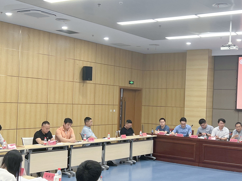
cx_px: 134
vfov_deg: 25.6
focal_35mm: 57
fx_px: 398
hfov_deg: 33.8
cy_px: 99
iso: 125
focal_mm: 5.7
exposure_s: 1/100
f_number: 1.5
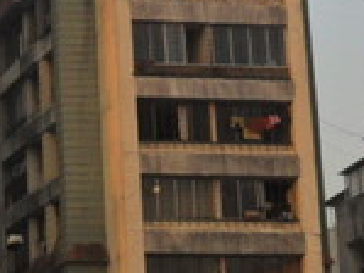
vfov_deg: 7.8
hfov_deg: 10.0
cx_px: -264
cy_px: -15
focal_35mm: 189
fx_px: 1989
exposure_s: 1/250
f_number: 4.5
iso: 100
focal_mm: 7.8
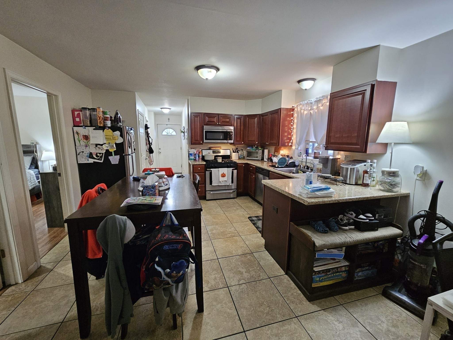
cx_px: 226
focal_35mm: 13
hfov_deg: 106.2
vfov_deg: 89.9
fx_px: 170
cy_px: 170
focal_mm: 2.2
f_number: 2.2
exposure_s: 1/30
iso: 400
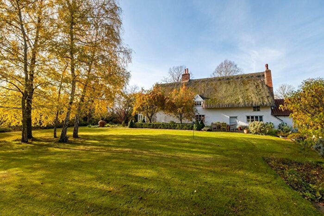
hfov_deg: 100.4
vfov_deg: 77.4
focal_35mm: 15
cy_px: 108
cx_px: 162
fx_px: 135
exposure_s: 1/50
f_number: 13
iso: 160
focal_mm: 9.7
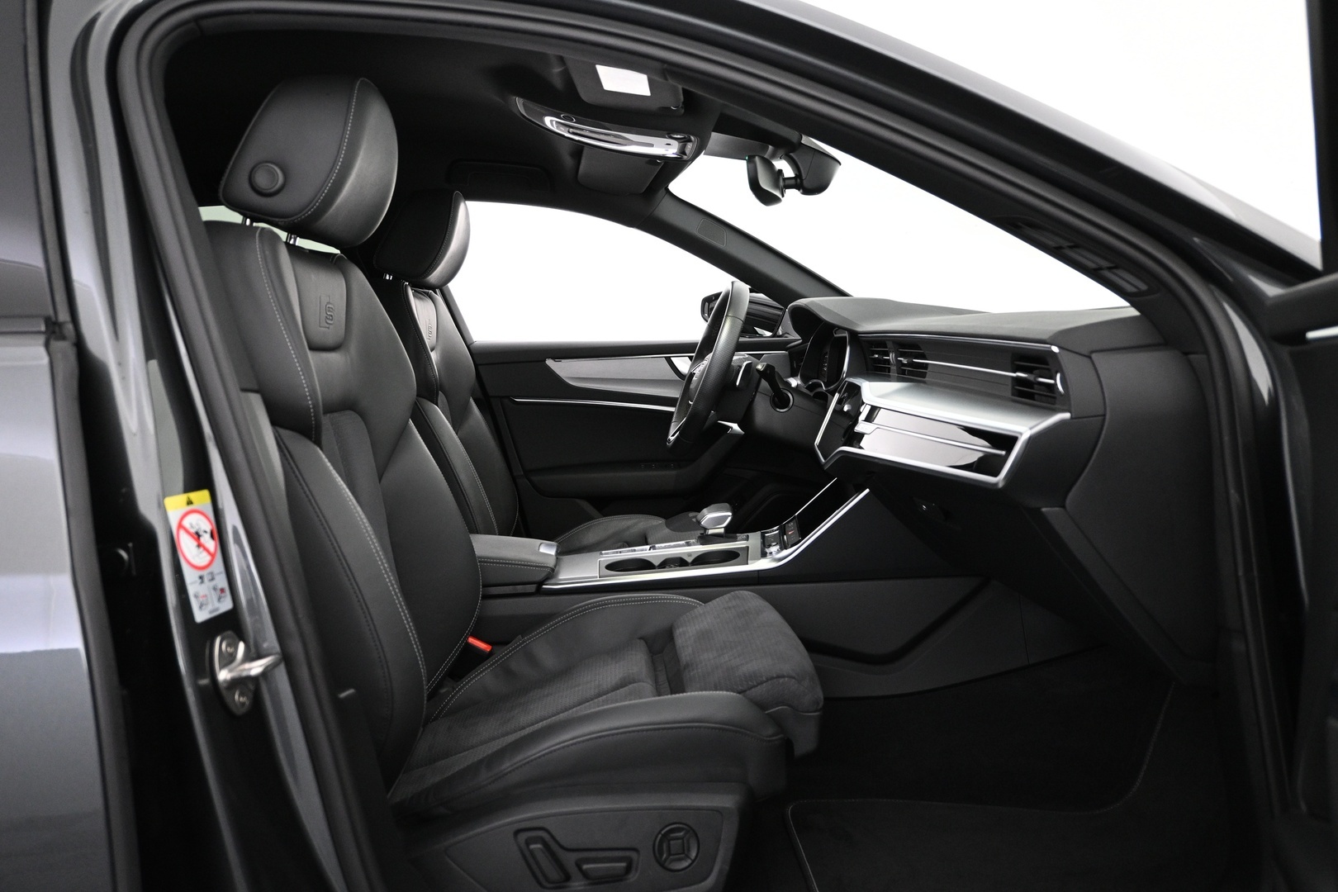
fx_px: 1003
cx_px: 669
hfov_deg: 67.4
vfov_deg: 47.9
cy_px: 446
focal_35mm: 27
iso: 1600
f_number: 3.5
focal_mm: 18
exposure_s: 1/30
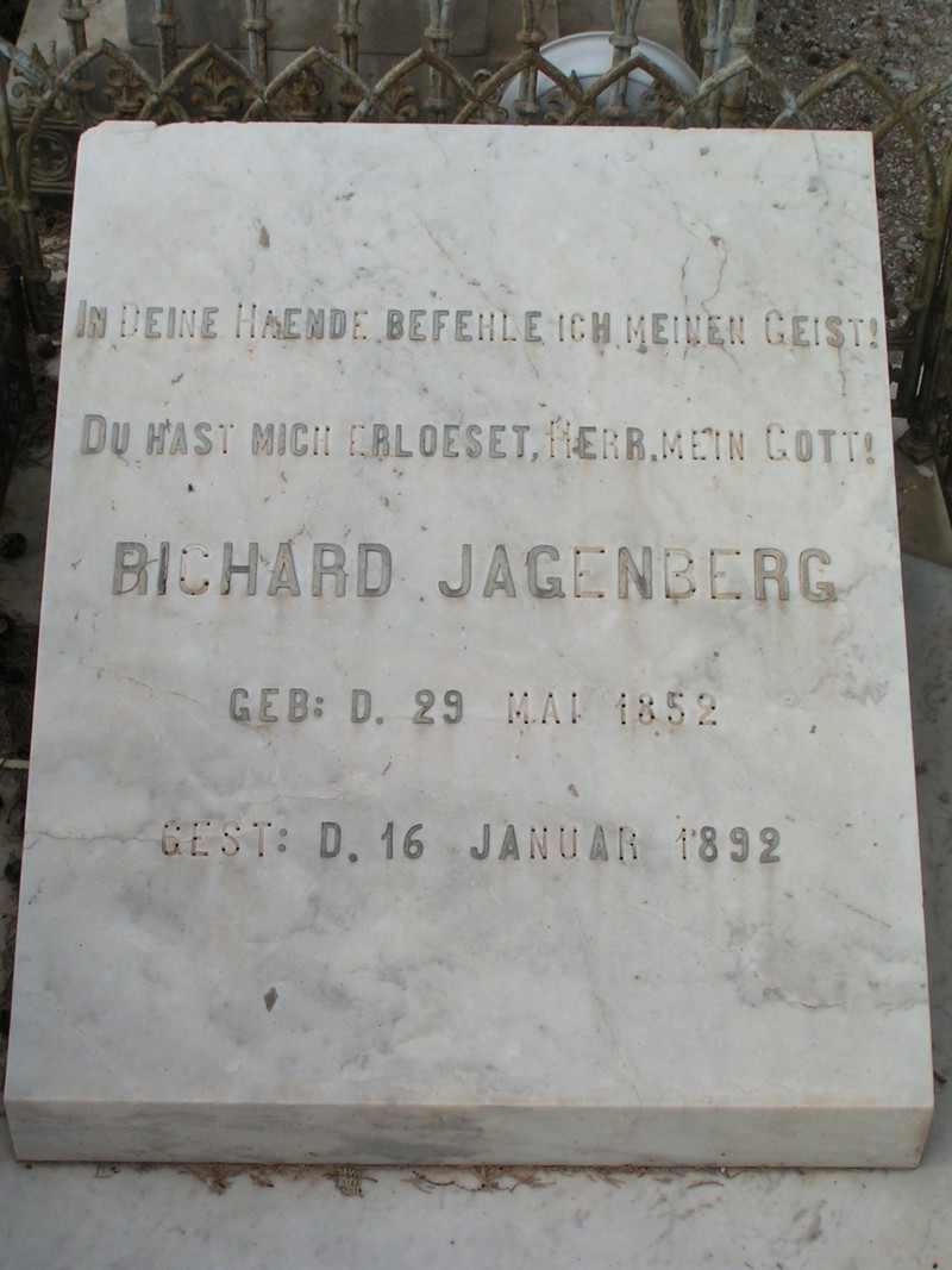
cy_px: 635
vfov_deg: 33.8
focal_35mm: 57
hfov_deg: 25.7
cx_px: 476
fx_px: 2091
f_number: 6.3
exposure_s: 1/250
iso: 50
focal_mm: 8.7
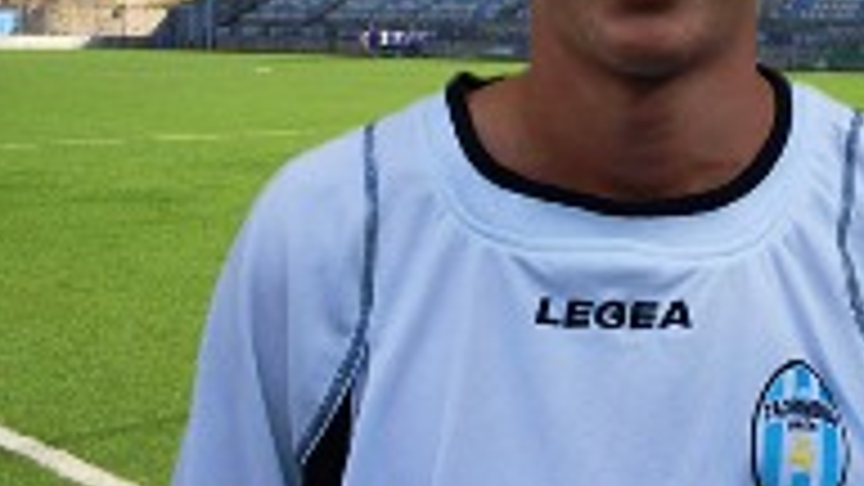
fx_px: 1466
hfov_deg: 32.0
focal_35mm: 64
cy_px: 22
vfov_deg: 18.4
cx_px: 684
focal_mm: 5.7
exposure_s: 1/1000
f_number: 2.8
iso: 100
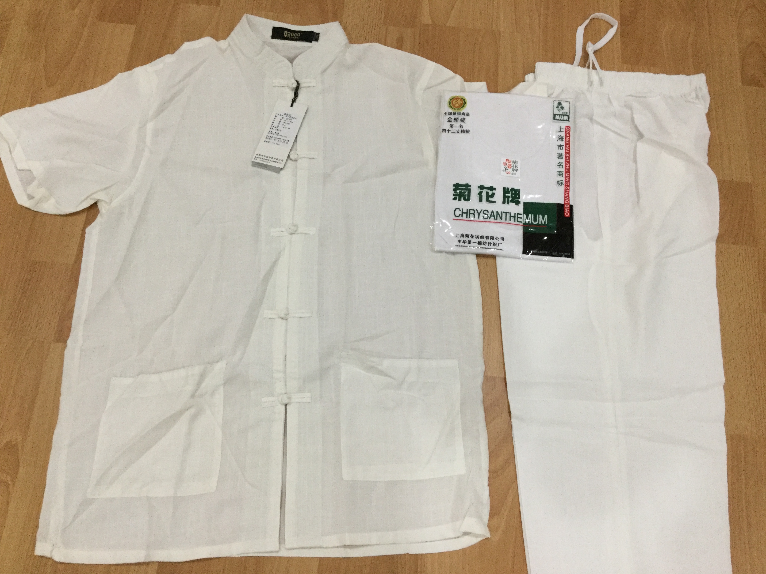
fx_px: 686
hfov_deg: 58.4
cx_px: 383
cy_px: 287
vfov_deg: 45.4
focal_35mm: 31
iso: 160
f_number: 2.4
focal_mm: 3.3
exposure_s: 1/33
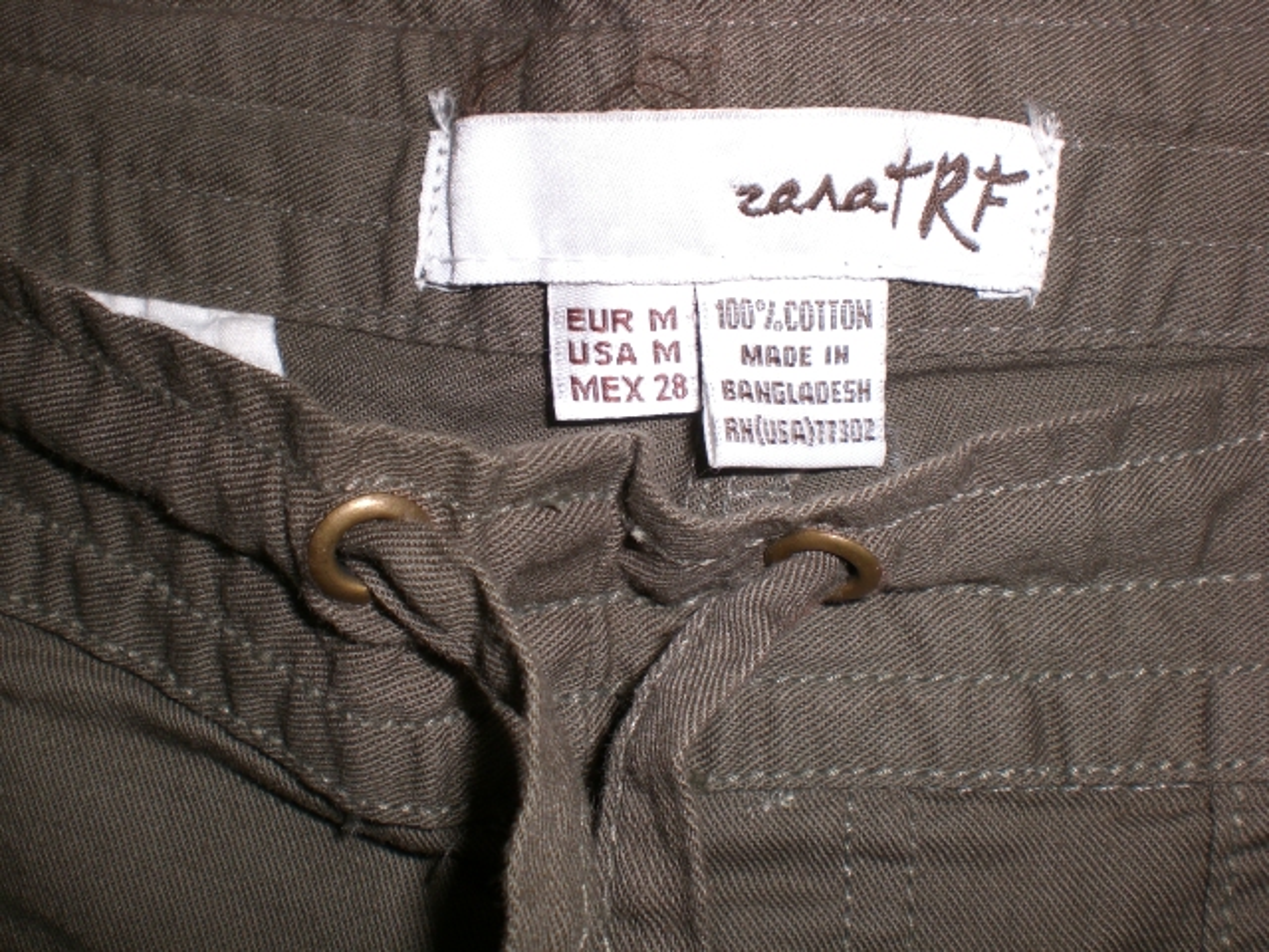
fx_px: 1393
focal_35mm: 38
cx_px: 634
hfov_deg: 49.0
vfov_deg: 37.7
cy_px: 476
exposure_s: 1/60
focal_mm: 6.3
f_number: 4.4
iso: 50
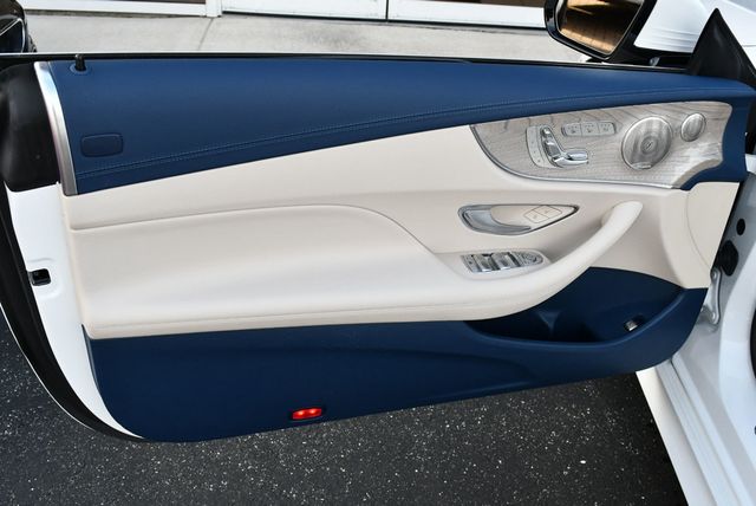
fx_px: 757
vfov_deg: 36.9
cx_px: 378
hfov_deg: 53.1
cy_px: 253
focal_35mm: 36
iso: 250
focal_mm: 18
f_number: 5.6
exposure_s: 1/250
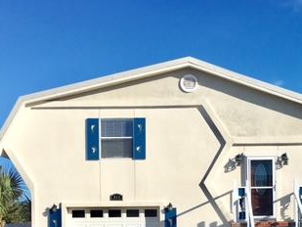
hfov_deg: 31.8
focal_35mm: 60
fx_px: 524
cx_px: 215
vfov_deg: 23.5
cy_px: 220
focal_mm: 4.15
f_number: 2.2
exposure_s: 1/2481
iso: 25
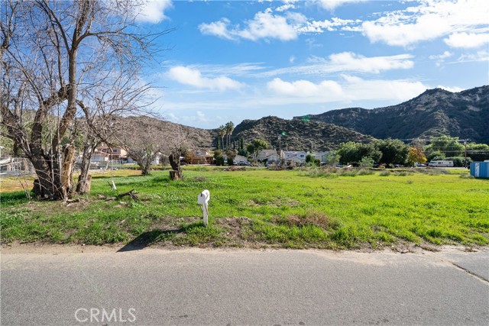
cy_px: 163
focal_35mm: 14
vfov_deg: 81.2
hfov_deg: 104.2
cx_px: 244
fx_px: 190
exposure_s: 1/400
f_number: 9
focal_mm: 14
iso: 250
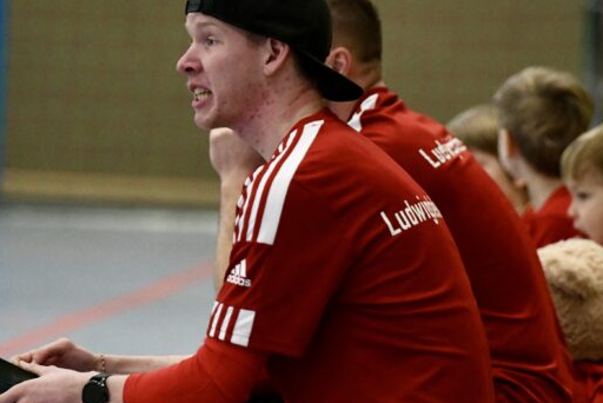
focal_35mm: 340
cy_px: 312
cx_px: 300
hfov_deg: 6.1
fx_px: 5698
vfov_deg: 4.0
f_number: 2.8
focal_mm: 170
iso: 8000
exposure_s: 1/1250
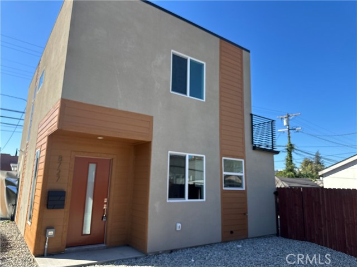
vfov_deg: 56.8
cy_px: 134
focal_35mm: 24
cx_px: 178
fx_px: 248
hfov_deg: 71.6
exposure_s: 1/2252
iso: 80
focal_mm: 6.86
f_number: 1.78
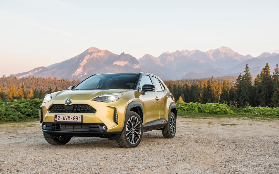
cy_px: 85
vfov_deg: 28.0
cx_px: 140
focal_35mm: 46
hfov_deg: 43.5
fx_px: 350
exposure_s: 1/100
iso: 500
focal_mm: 30
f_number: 4
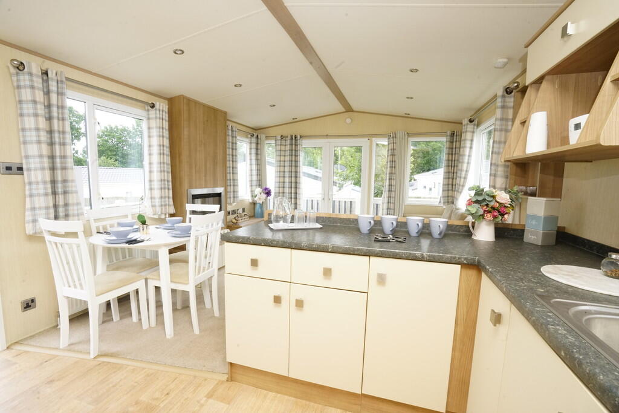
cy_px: 206
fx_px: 275
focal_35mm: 16
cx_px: 310
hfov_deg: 96.7
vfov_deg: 73.8
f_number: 16
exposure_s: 1/60
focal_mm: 16
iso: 2500
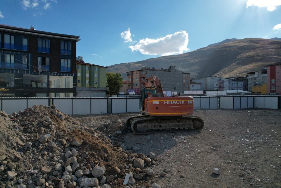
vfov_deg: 57.2
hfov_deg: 78.6
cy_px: 94
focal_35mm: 22
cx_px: 140
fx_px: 172
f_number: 2.8
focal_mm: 8.38
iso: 100
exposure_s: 1/3000
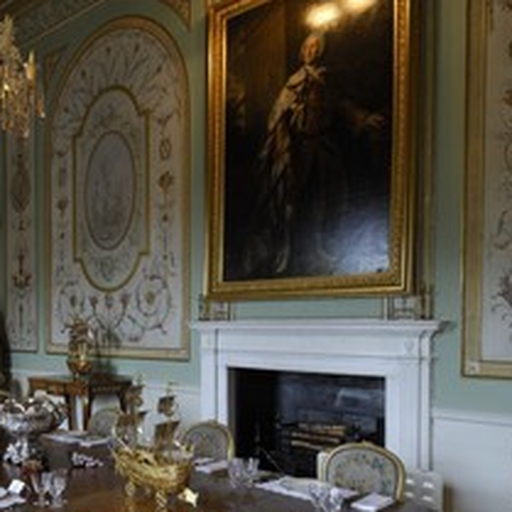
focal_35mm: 36
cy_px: 341
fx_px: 602
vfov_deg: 45.4
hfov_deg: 44.7
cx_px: 136
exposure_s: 1/1.25
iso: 100
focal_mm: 14
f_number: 8
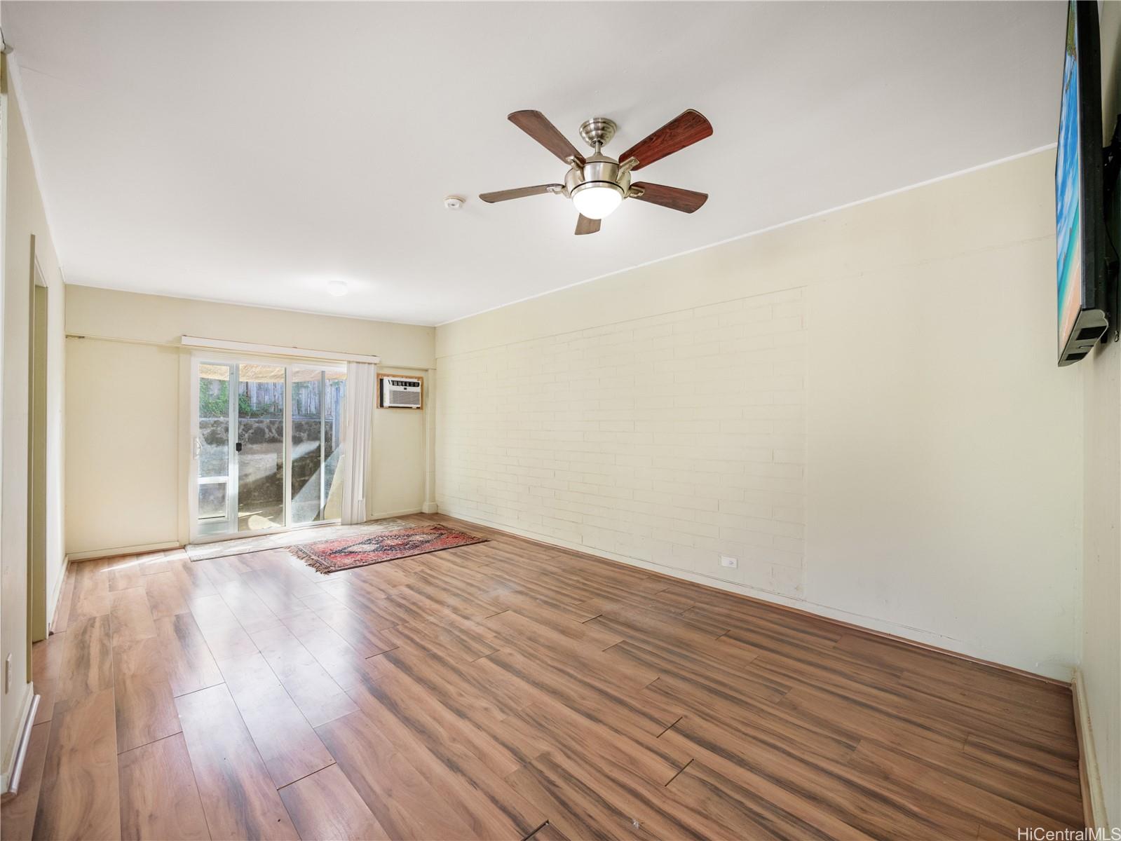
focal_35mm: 14
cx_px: 560
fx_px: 453
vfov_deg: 85.7
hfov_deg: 102.1
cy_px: 420
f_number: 4
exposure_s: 1/500
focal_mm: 7
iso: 1000
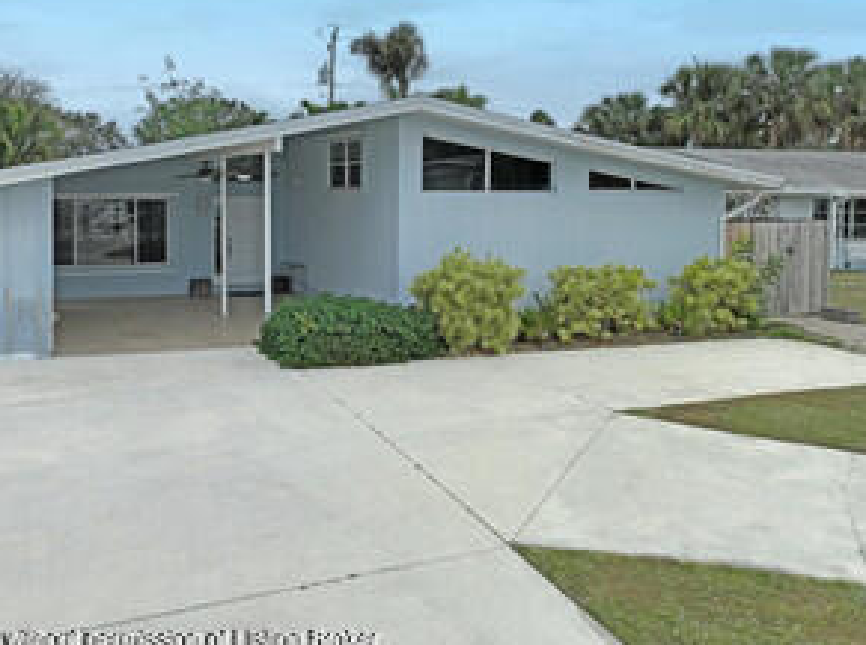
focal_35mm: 33
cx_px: 280
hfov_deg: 54.2
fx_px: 824
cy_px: 233
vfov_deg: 42.4
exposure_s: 1/240
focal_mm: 12.29
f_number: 2.8
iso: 100
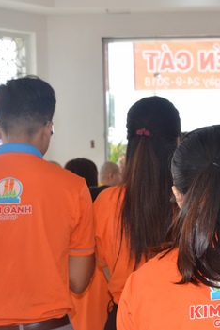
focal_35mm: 97
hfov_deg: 13.8
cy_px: 156
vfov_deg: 21.1
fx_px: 890
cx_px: 241
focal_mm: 35
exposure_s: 1/250
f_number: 7.1
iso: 1000
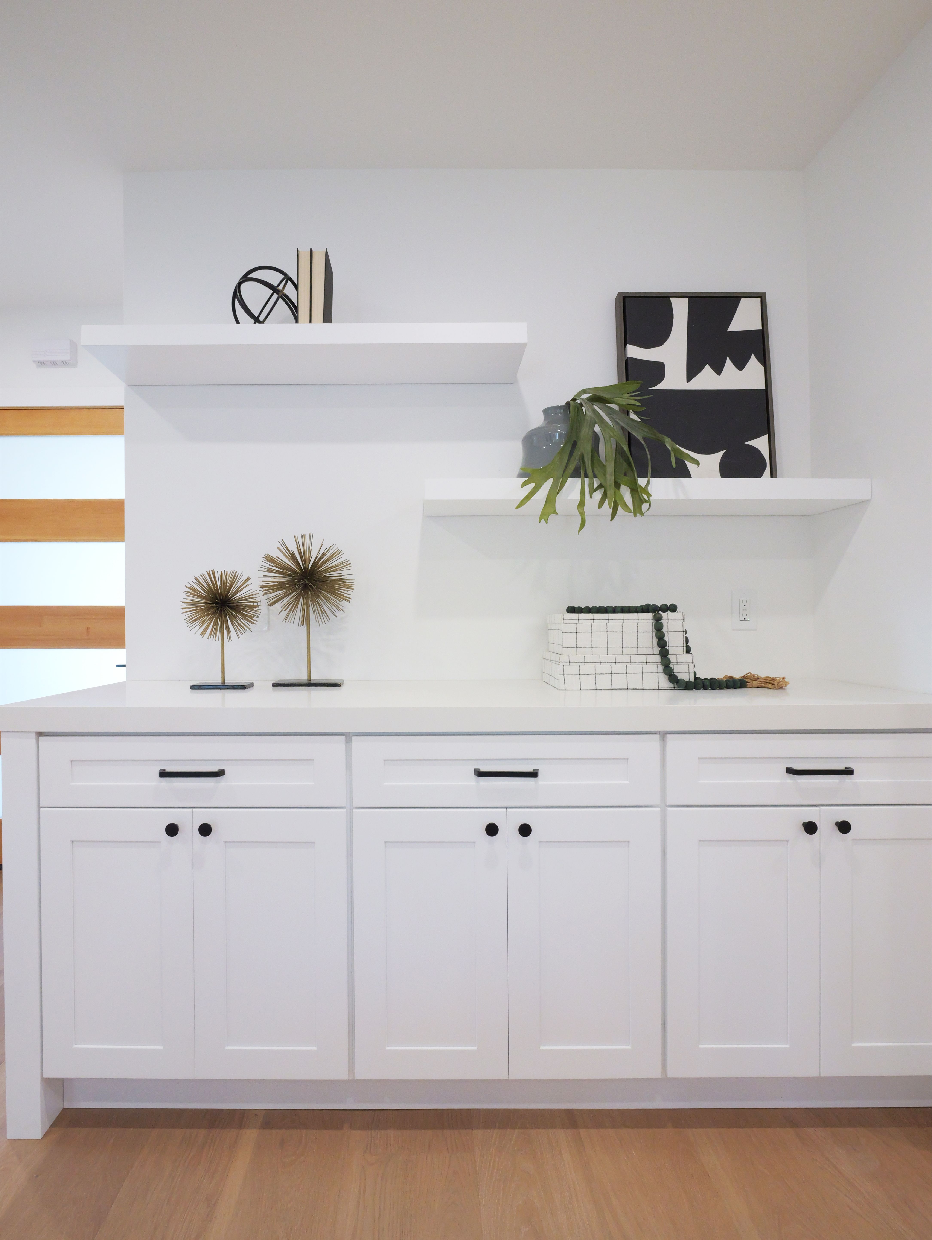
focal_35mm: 18
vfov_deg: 87.7
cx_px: 466
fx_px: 645
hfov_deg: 71.7
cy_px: 620
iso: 1600
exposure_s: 1/40
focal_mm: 9
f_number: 8
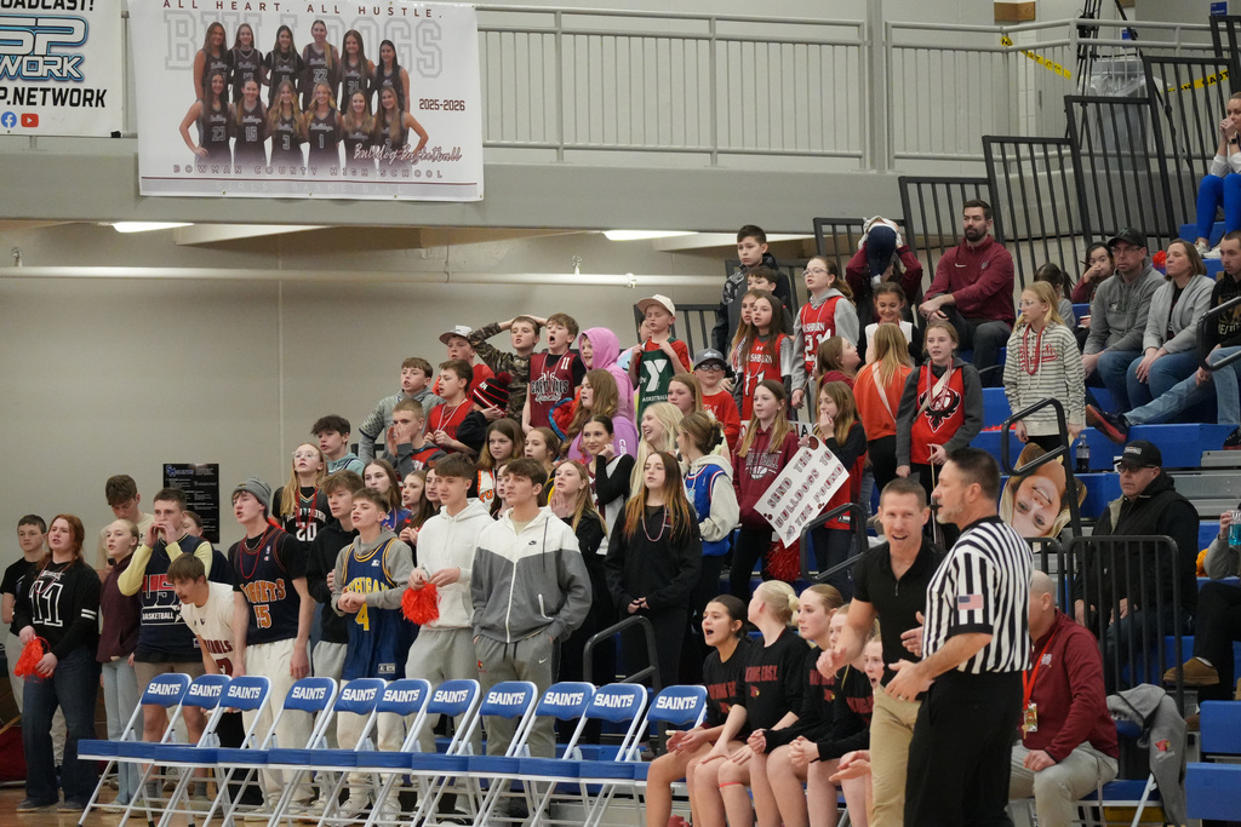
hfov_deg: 12.2
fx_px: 5792
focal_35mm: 168
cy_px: 414
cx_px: 620
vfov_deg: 8.2
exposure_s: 1/500
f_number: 5
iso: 6400
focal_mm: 112
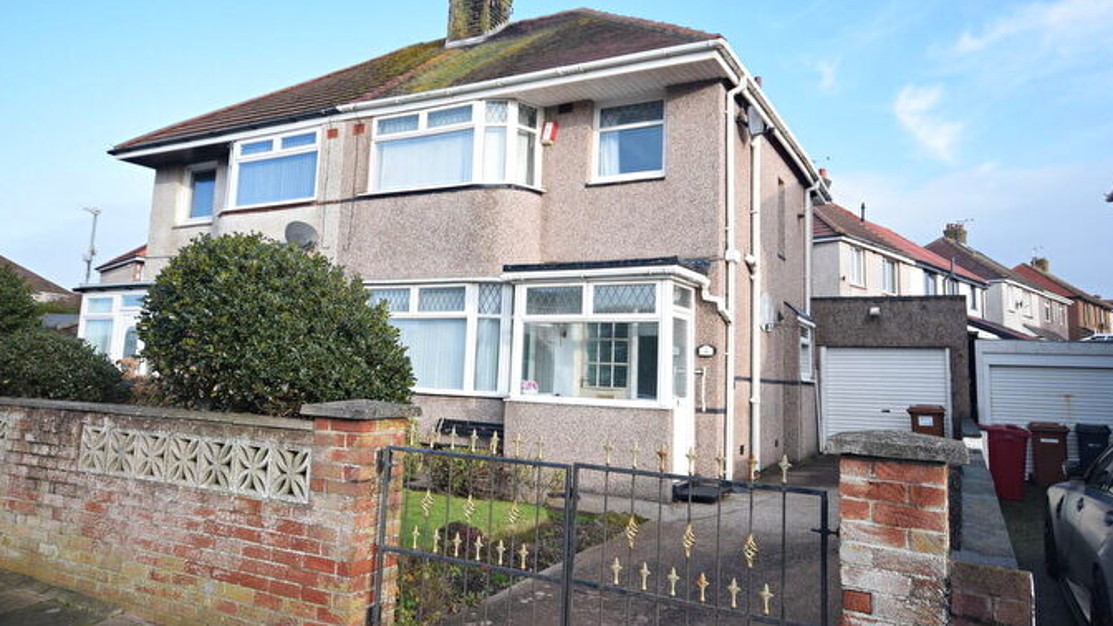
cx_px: 563
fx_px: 724
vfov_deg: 46.7
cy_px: 287
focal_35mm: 25
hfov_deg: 75.1
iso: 400
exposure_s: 1/250
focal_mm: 15
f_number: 8
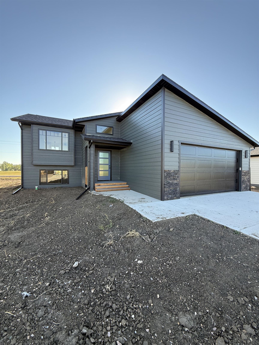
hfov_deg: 85.7
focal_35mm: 14
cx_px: 130
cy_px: 172
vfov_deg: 102.1
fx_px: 140
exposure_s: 1/233
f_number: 2.2
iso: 64
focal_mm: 2.22
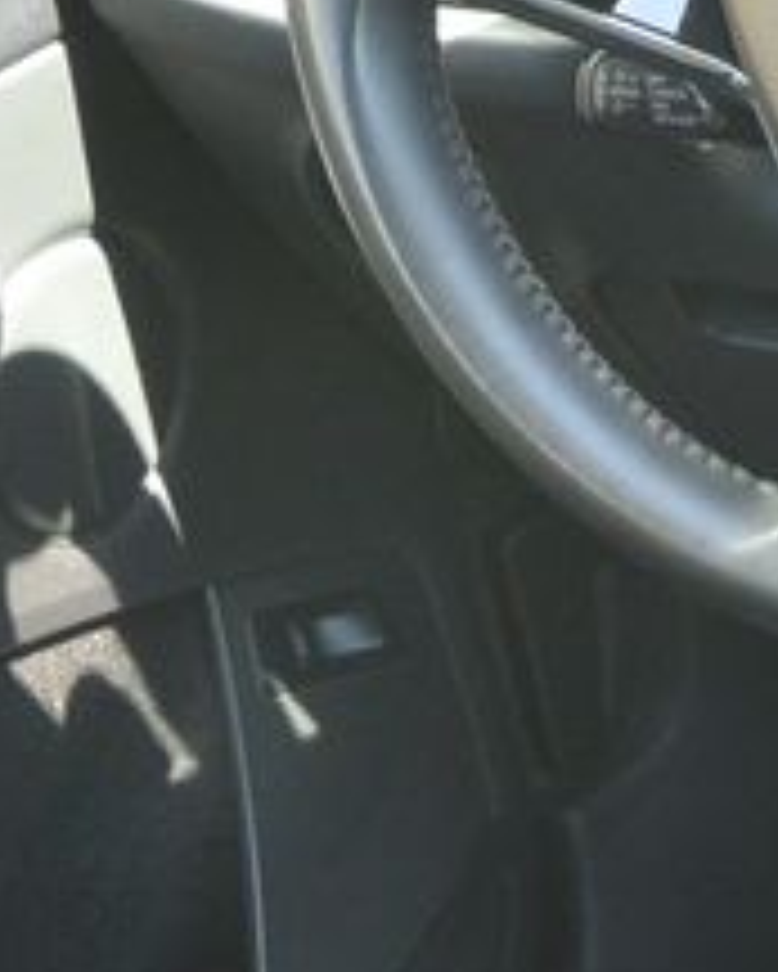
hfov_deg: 12.1
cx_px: 1246
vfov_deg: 16.0
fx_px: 3451
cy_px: 596
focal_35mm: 120
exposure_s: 1/100
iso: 400
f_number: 3.5
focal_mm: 10
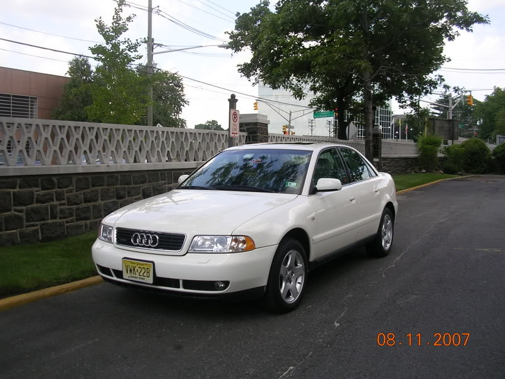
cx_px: 252
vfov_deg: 37.7
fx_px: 554
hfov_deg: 49.0
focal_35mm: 38
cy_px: 190
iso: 50
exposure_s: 1/402
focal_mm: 5.8
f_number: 2.8
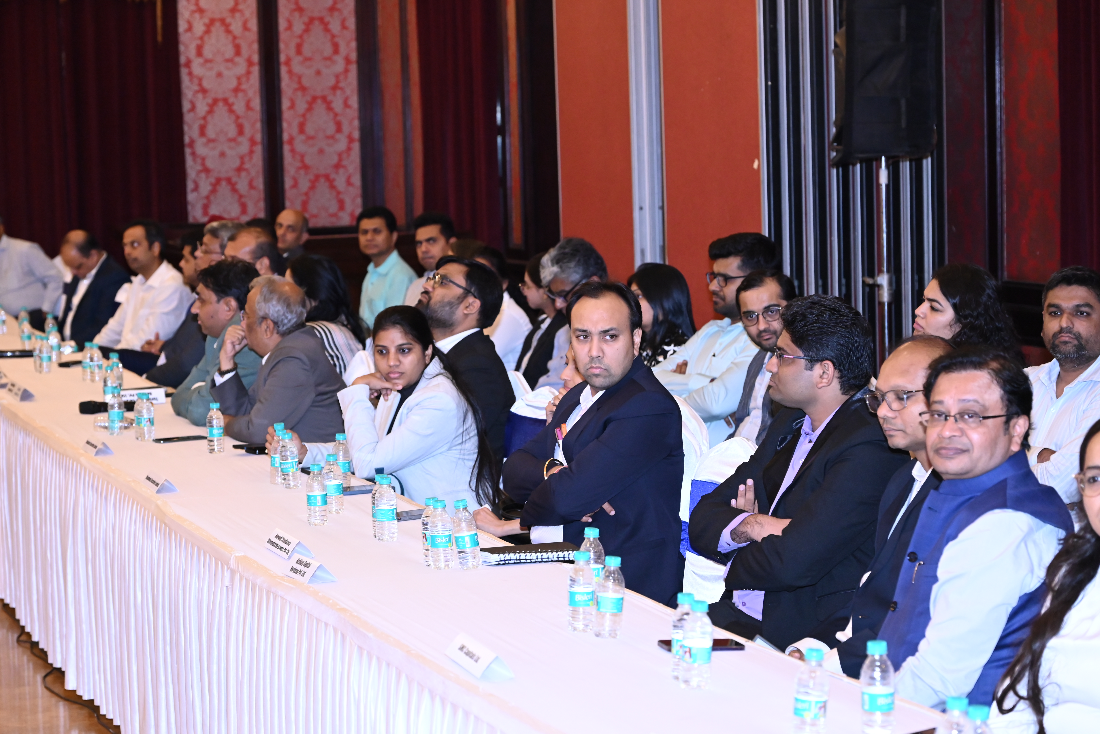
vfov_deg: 17.5
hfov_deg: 26.0
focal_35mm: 78
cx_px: 550
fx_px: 2384
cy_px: 367
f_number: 5
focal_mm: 78
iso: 3200
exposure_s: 1/125
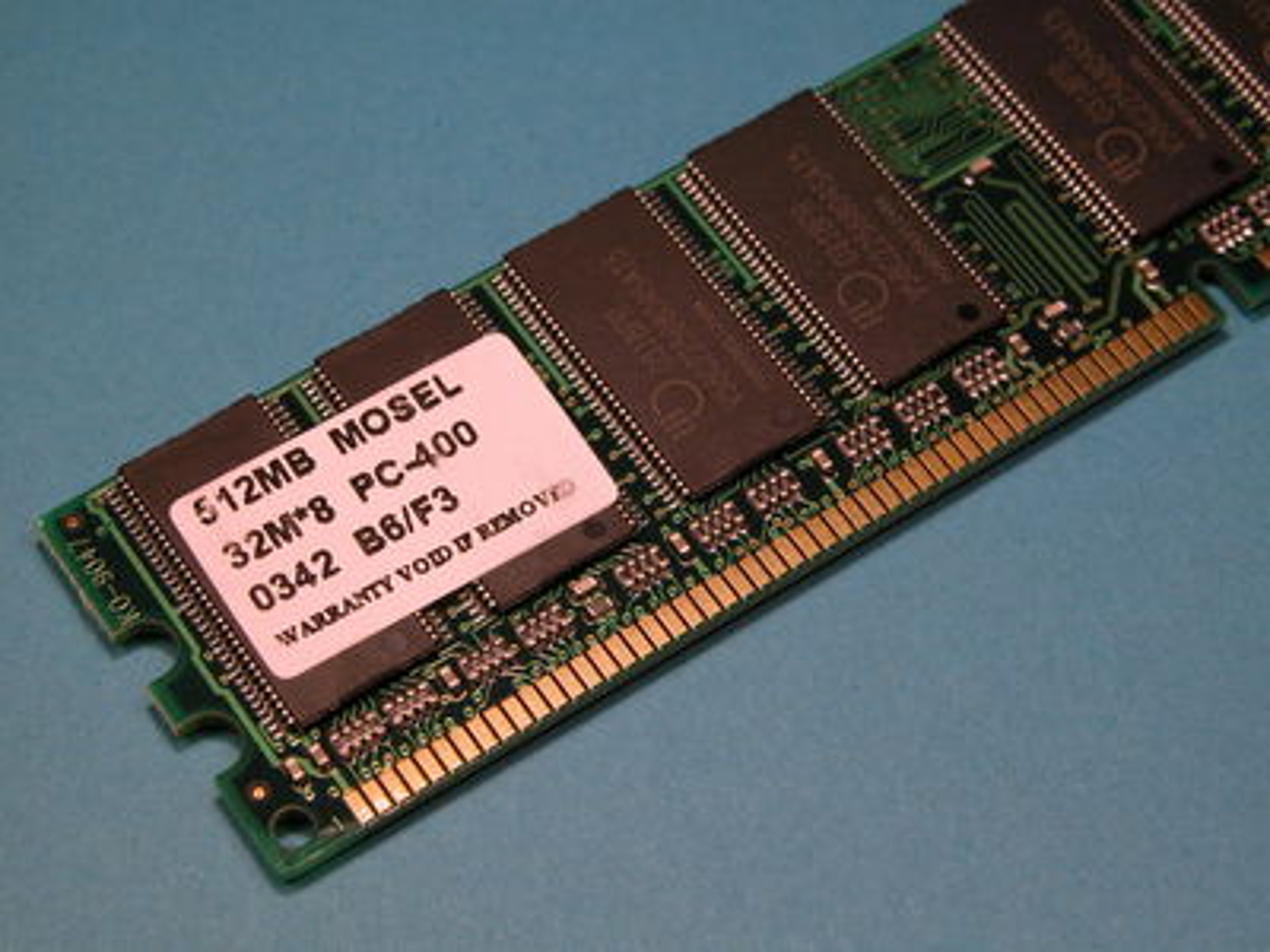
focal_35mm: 107
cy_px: 476
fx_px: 3926
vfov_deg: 13.8
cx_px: 635
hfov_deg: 18.4
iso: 100
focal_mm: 27.3
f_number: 5.8
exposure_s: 1/70.2
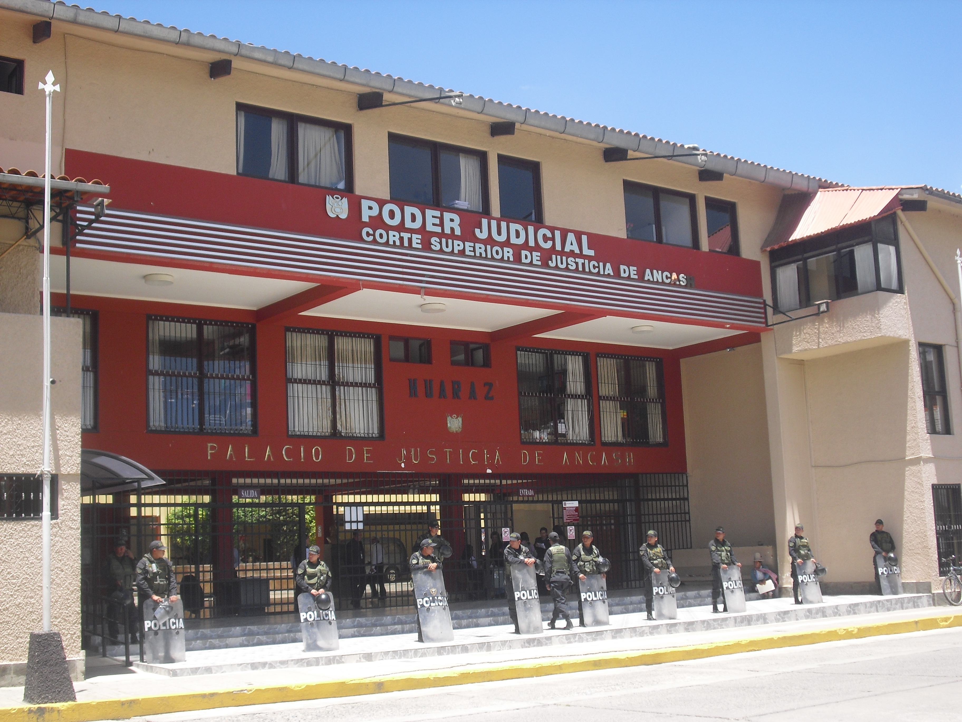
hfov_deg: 42.9
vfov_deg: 32.9
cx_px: 481
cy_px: 361
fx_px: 1223
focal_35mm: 44
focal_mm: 7.7
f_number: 8.5
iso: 100
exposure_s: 1/80
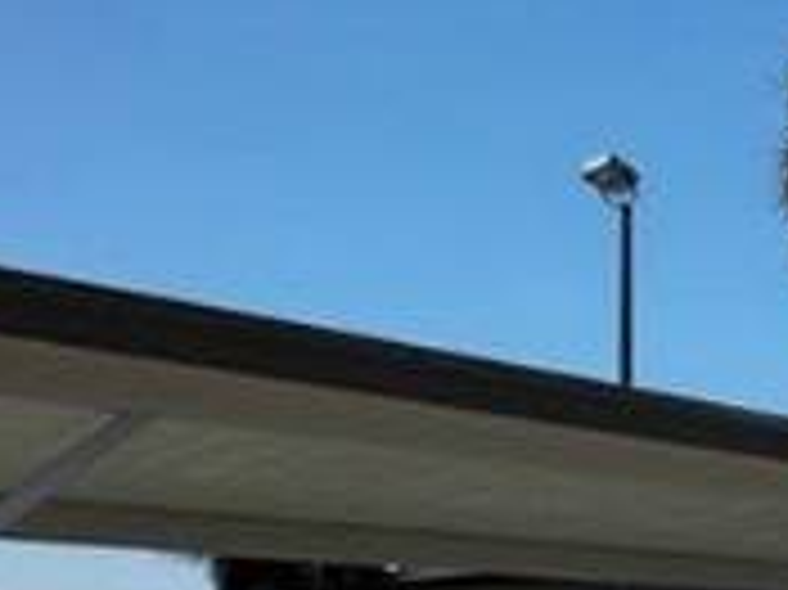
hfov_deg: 21.5
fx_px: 1547
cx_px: 1324
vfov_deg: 20.3
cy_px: 696
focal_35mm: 68
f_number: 2.2
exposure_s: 1/2451
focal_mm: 2.22
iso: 40
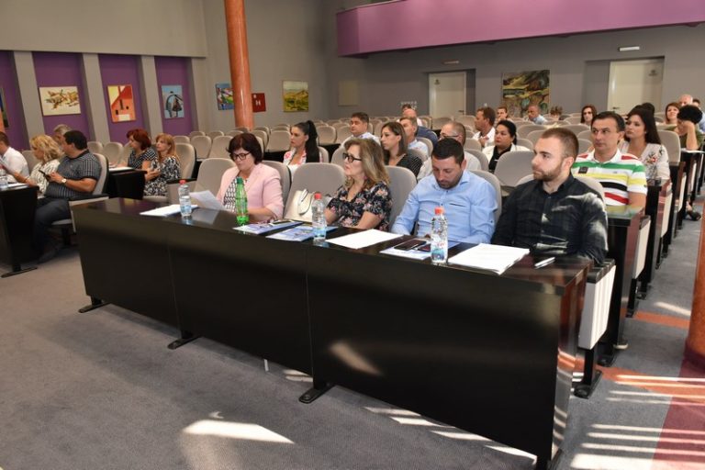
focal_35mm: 27
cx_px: 352
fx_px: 529
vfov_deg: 47.9
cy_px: 235
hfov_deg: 67.4
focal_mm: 18
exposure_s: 1/80
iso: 1000
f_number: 6.3
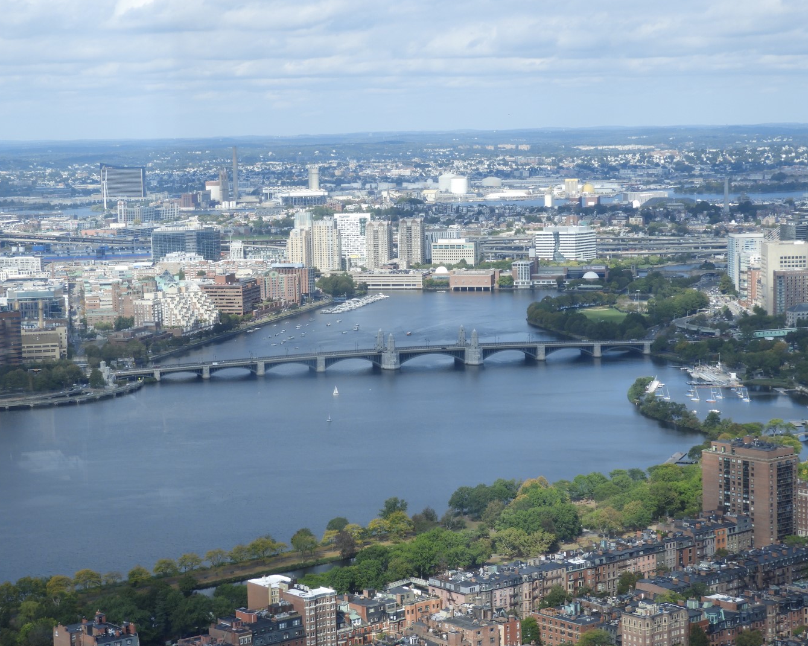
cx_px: 378
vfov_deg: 18.3
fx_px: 2009
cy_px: 323
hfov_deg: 22.7
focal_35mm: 84
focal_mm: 14.3
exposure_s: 1/640
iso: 100
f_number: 4.5
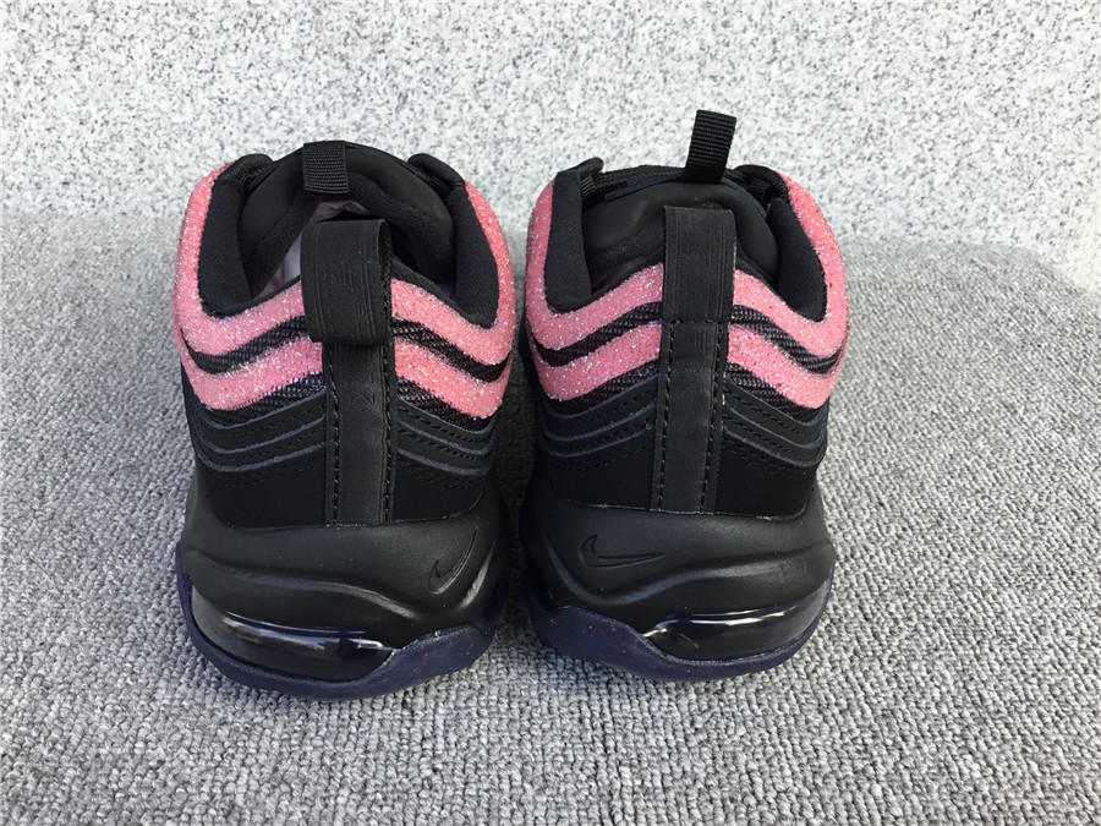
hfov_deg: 58.4
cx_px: 550
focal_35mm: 31
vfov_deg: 45.4
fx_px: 986
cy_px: 413
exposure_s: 1/120
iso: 32
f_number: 2.4
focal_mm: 3.3
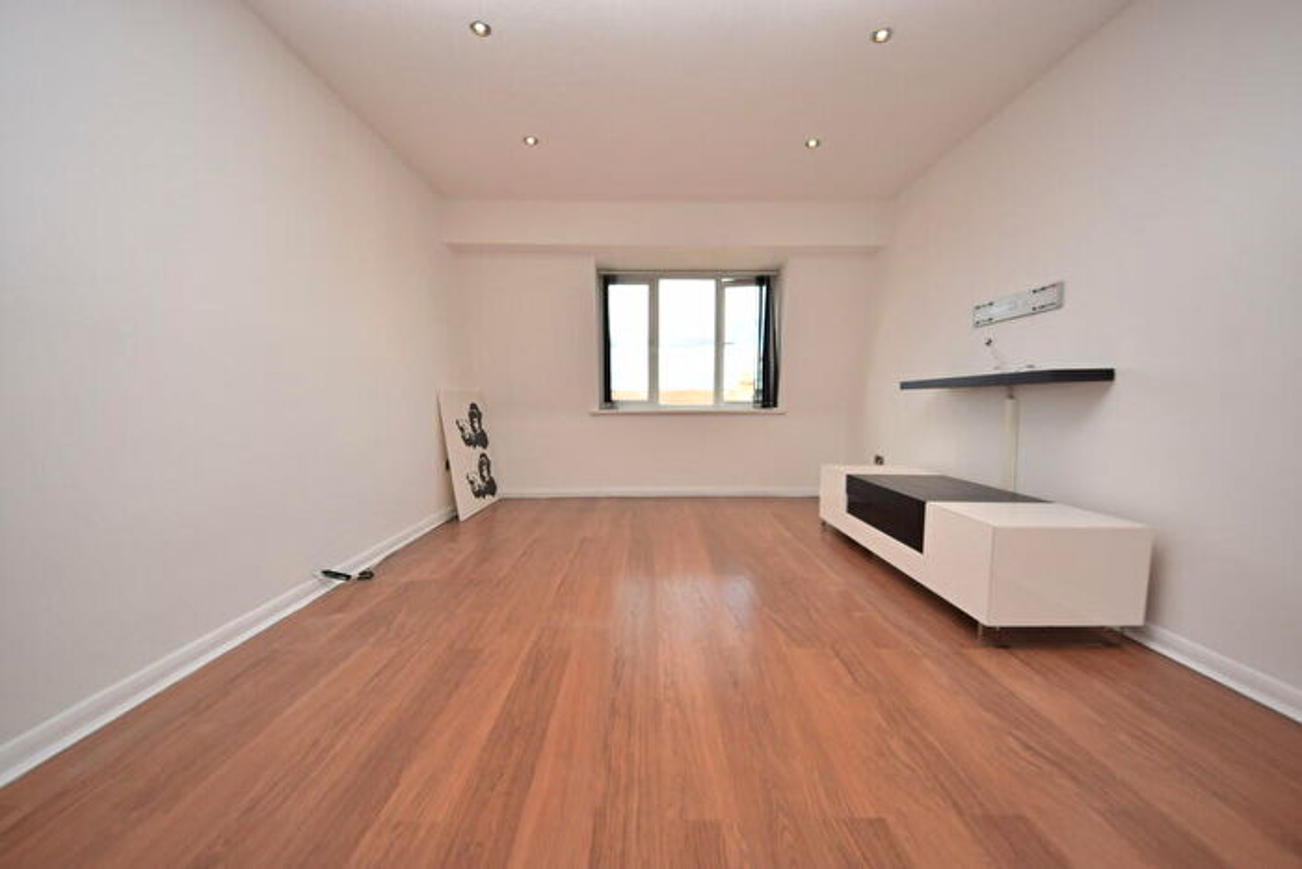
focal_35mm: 20
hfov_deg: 85.4
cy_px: 434
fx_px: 705
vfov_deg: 63.2
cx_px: 651
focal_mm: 13
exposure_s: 1/125
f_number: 5.6
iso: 110
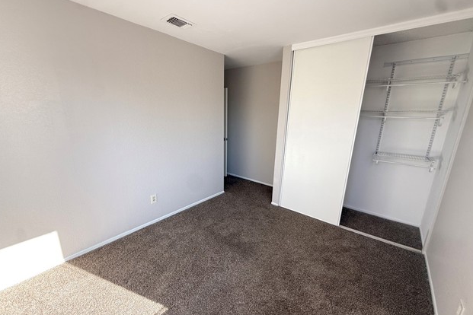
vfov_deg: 77.3
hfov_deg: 100.4
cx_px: 238
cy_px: 162
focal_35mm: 15
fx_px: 197
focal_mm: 2.22
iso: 64
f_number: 2.2
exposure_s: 1/99
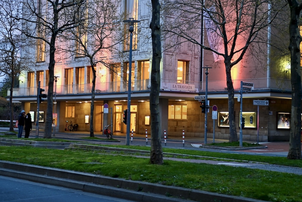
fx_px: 470
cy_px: 101
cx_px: 151
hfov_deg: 35.6
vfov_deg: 24.2
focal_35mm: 56
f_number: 2.8
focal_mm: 56
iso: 640
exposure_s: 1/30
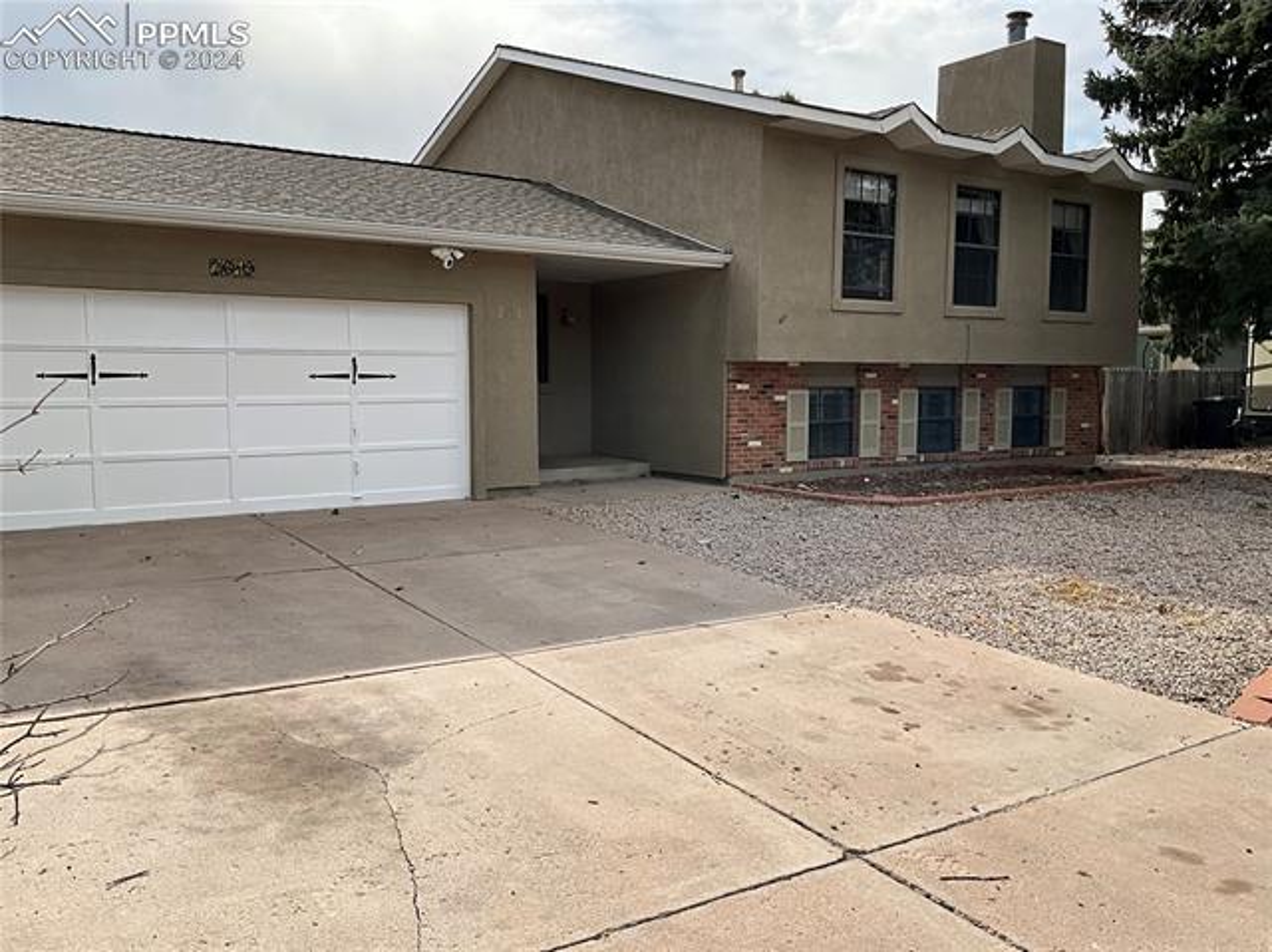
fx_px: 1065
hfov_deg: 61.7
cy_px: 476
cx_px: 636
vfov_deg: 48.2
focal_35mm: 29
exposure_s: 1/1195
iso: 25
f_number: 1.8
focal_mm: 3
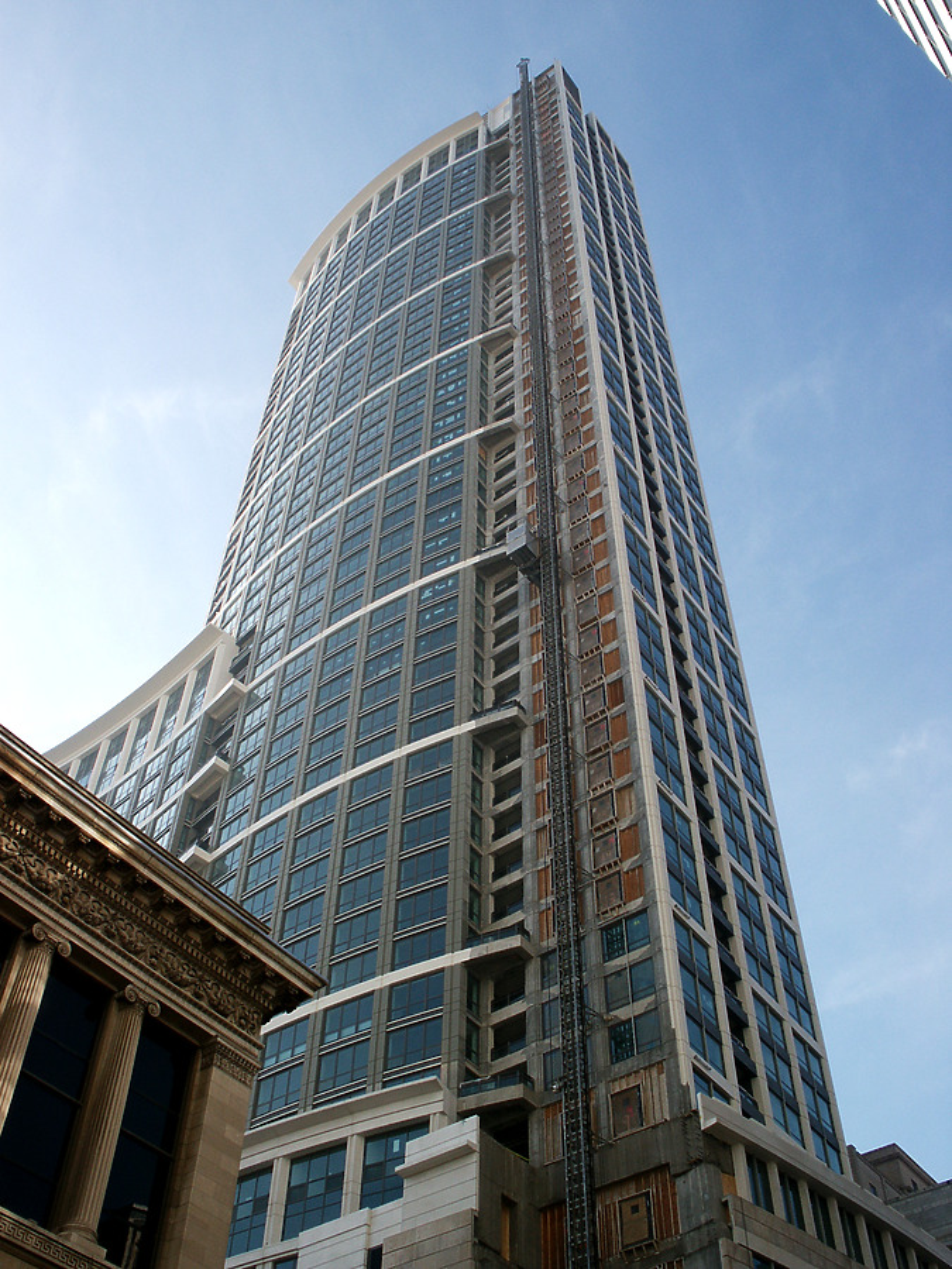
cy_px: 634
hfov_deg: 40.7
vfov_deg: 52.6
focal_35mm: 35
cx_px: 476
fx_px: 1283
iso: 64
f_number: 6.7
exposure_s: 1/180
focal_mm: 7.18
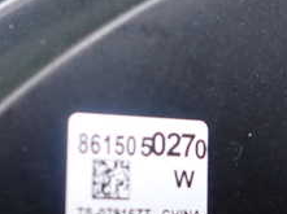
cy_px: 119
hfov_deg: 27.7
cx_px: 35
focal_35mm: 68
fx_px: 563
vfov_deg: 21.5
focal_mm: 4.5
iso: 200
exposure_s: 1/50
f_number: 2
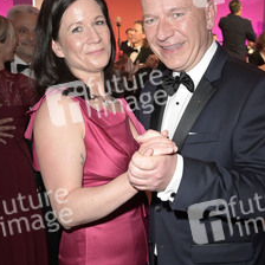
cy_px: 157
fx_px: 407
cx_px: 141
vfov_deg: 35.9
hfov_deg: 36.0
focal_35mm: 47
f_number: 5
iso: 3200
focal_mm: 31
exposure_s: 1/100
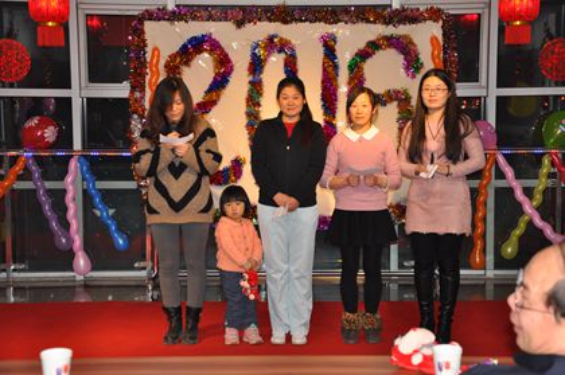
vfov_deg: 20.1
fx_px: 1058
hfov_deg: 29.9
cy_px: 188
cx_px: 282
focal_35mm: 68
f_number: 4.8
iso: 400
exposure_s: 1/60
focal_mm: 45
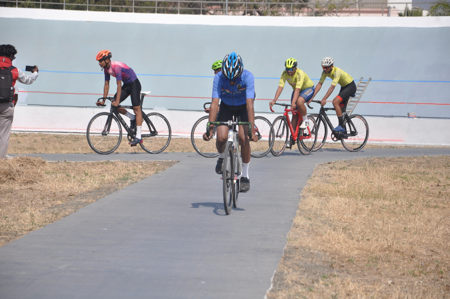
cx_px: 225
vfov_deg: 8.7
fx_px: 1966
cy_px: 150
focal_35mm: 158
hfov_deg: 13.1
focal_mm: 105
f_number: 7.1
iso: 200
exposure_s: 1/800
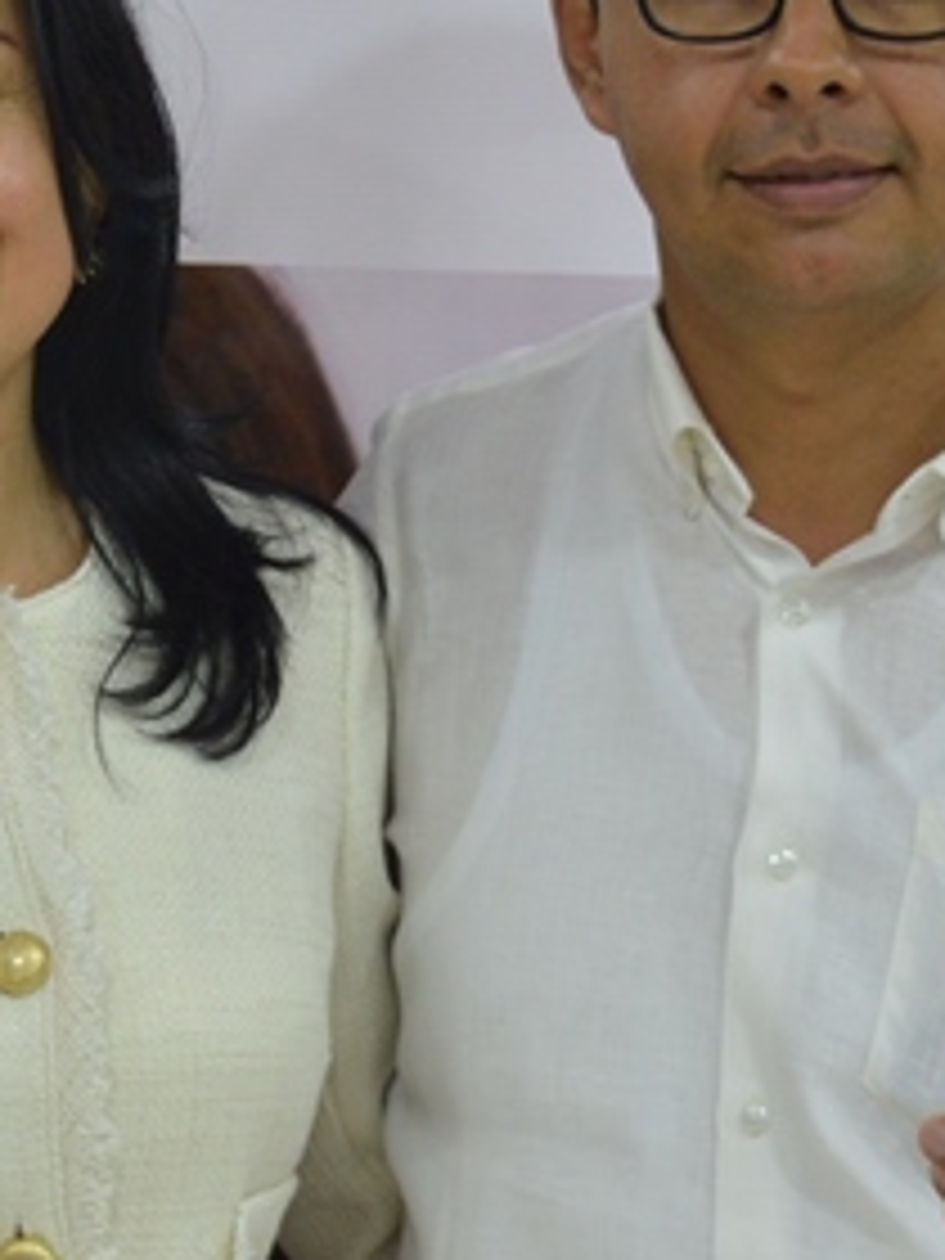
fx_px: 4987
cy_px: 587
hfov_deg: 10.7
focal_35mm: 137
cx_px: 0
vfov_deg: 14.4
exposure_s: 1/40
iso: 400
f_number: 4.2
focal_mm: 26
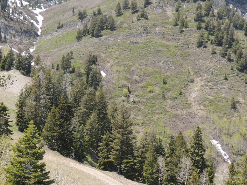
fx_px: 471
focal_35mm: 66
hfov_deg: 29.4
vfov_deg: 22.2
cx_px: 141
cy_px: 63
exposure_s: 1/500
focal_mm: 7.1
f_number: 3.3
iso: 100
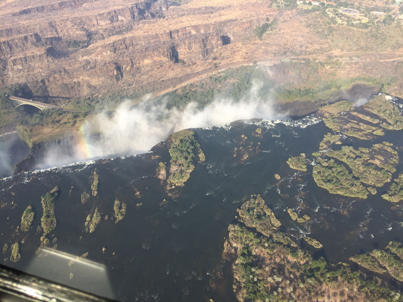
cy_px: 151
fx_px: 338
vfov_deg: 48.2
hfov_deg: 61.7
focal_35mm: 29
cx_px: 202
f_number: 2.2
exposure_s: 1/879
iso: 32
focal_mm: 4.15
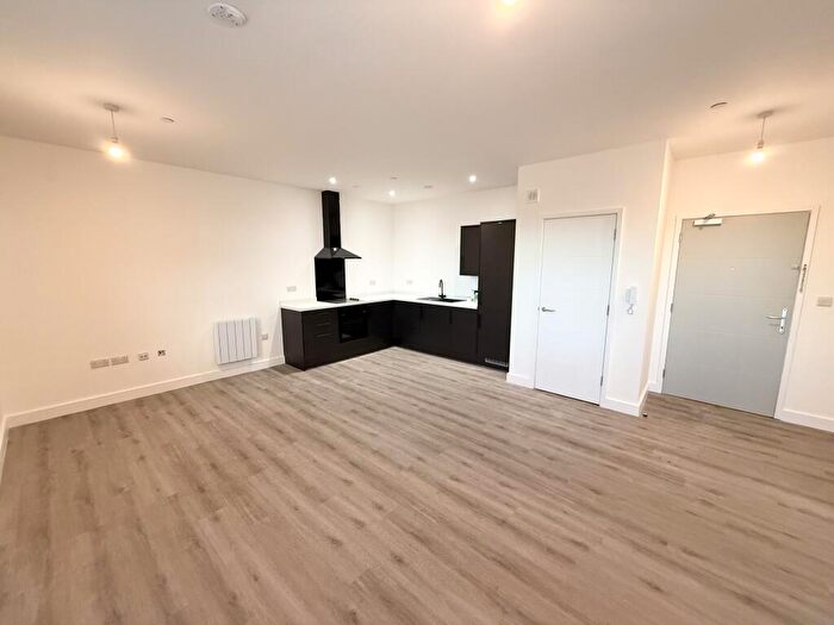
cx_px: 417
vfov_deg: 85.7
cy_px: 312
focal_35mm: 14
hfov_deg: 102.1
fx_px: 337
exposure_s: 1/100
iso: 320
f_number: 2.2
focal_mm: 2.22
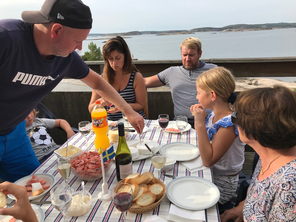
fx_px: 239
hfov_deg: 63.4
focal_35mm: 28
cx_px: 148
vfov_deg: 49.7
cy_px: 111
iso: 20
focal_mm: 3.99
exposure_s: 1/1126
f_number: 1.8
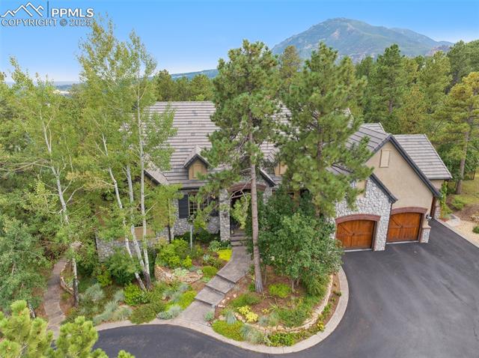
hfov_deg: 71.7
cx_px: 240
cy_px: 179
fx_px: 332
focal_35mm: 24
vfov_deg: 56.7
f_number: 2.8
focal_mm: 12.29
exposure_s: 1/240
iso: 160
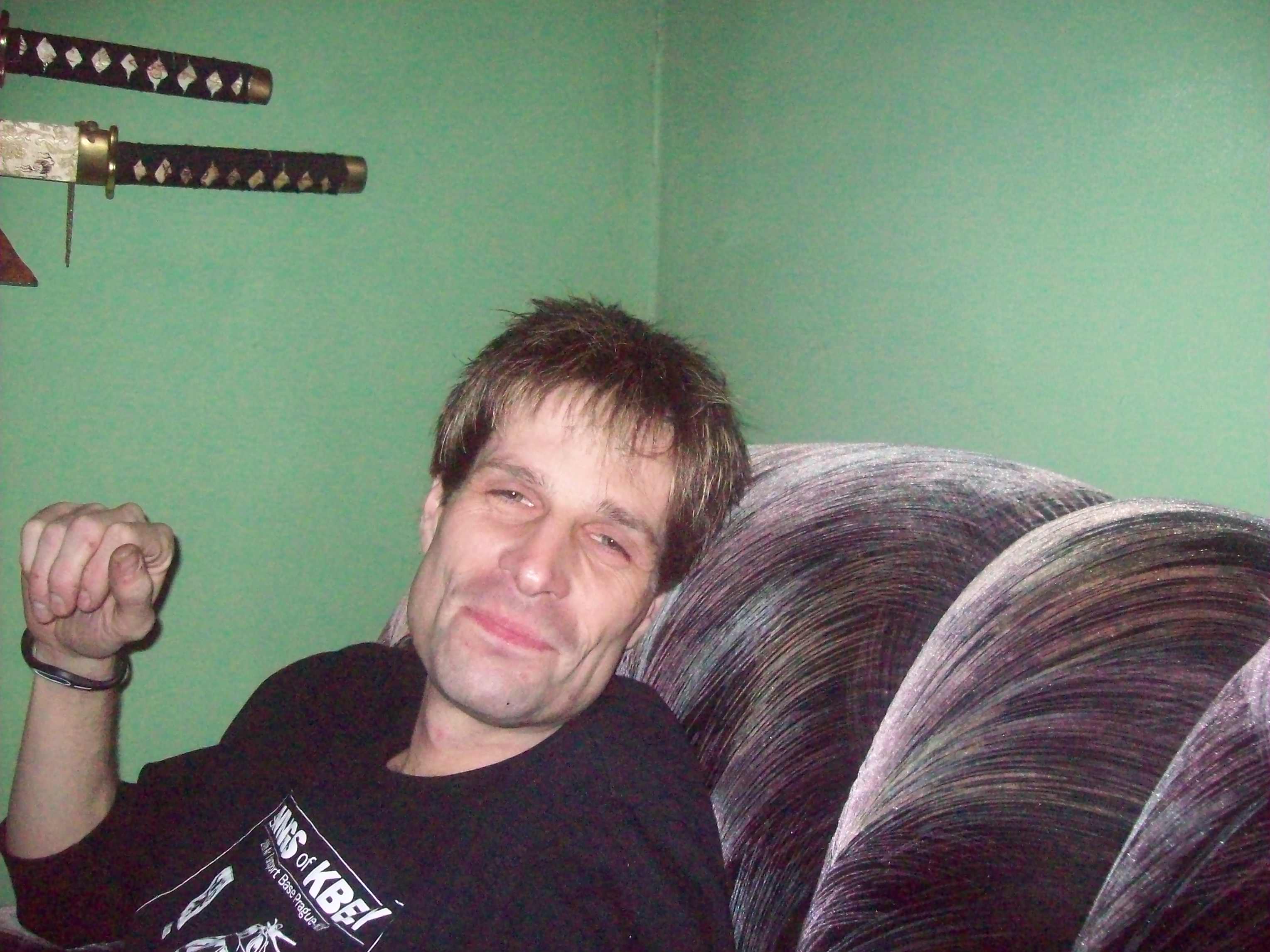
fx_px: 1321
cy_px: 476
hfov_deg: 51.4
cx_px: 635
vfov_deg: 39.7
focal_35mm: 36
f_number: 2.7
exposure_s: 1/128
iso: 800
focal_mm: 6
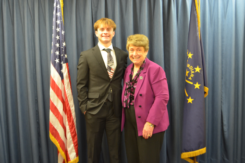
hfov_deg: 53.2
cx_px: 122
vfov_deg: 36.7
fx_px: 245
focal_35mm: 36
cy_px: 82
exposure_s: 1/15
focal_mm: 24
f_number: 4
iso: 900
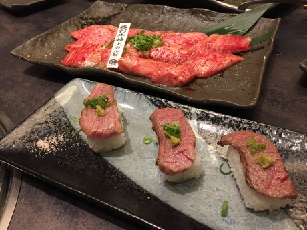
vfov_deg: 48.2
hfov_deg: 61.7
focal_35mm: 29
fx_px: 257
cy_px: 115
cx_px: 154
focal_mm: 4.15
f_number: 2.2
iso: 80
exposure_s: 1/30
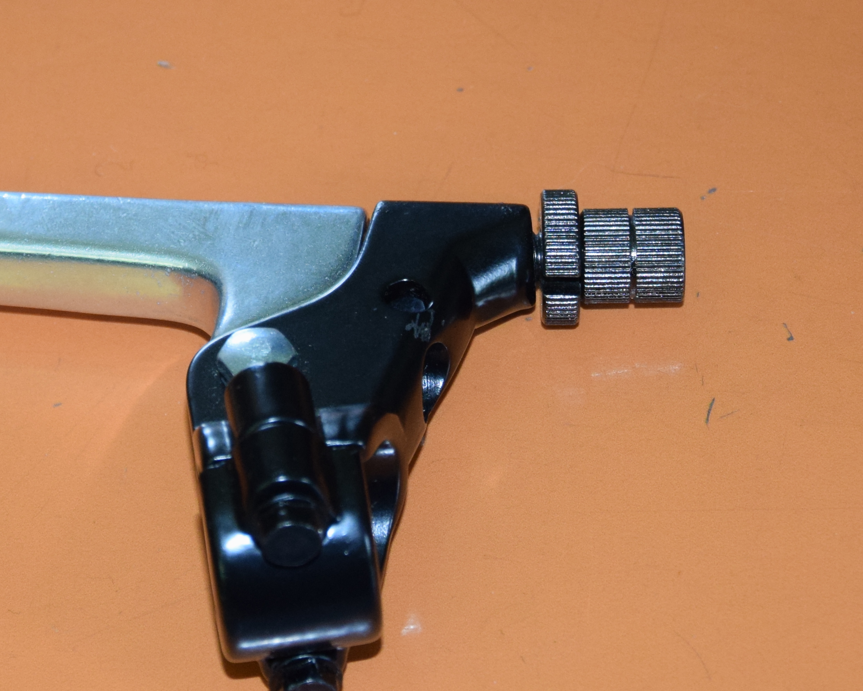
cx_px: 169
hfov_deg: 12.0
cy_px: 115
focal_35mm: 160
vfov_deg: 9.6
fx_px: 4087
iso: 1100
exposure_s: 1/60
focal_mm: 42
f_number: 4.8
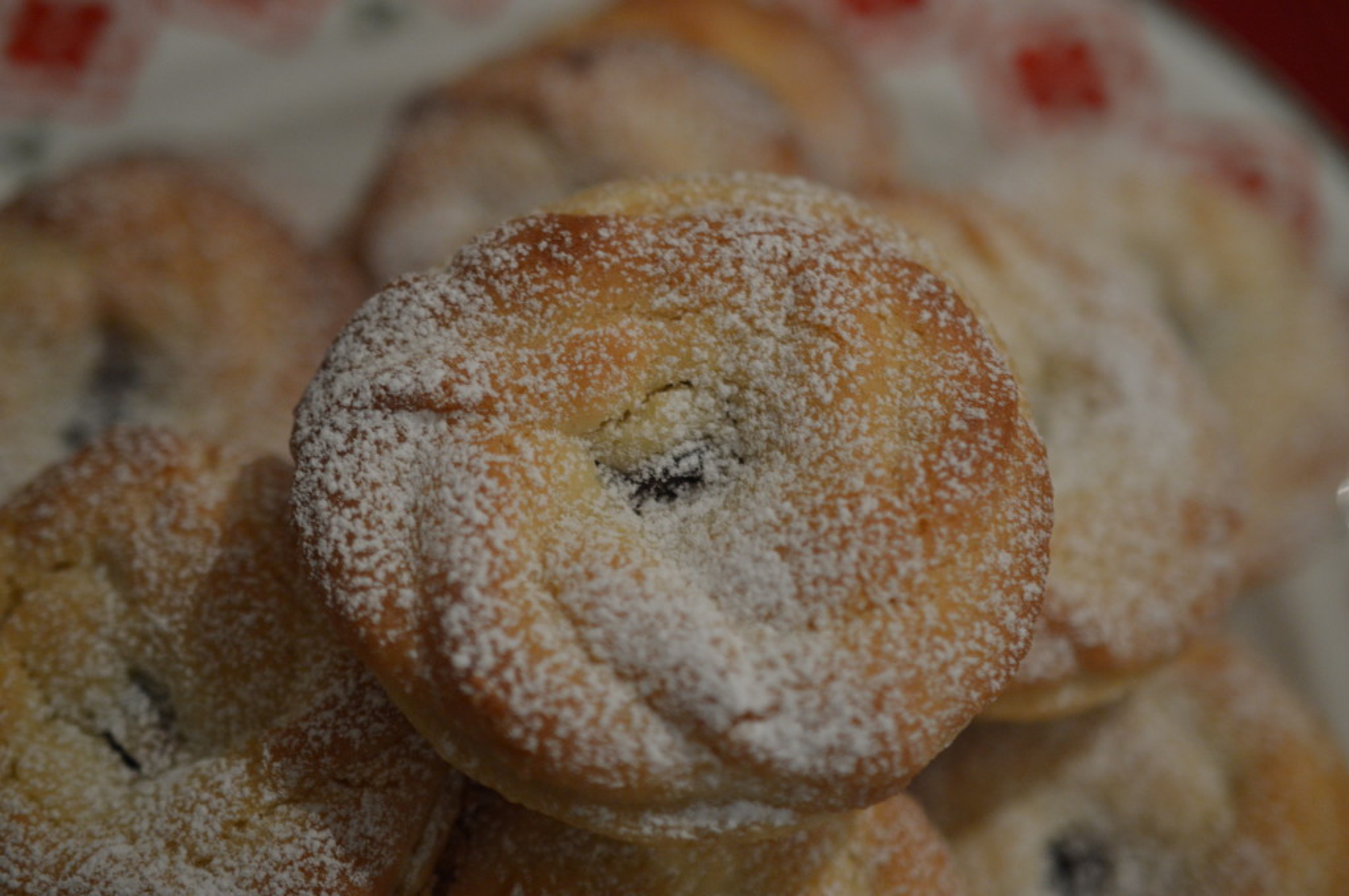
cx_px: 674
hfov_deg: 33.4
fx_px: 2245
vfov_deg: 22.6
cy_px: 448
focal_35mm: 60
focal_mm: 40
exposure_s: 1/60
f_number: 3
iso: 1000
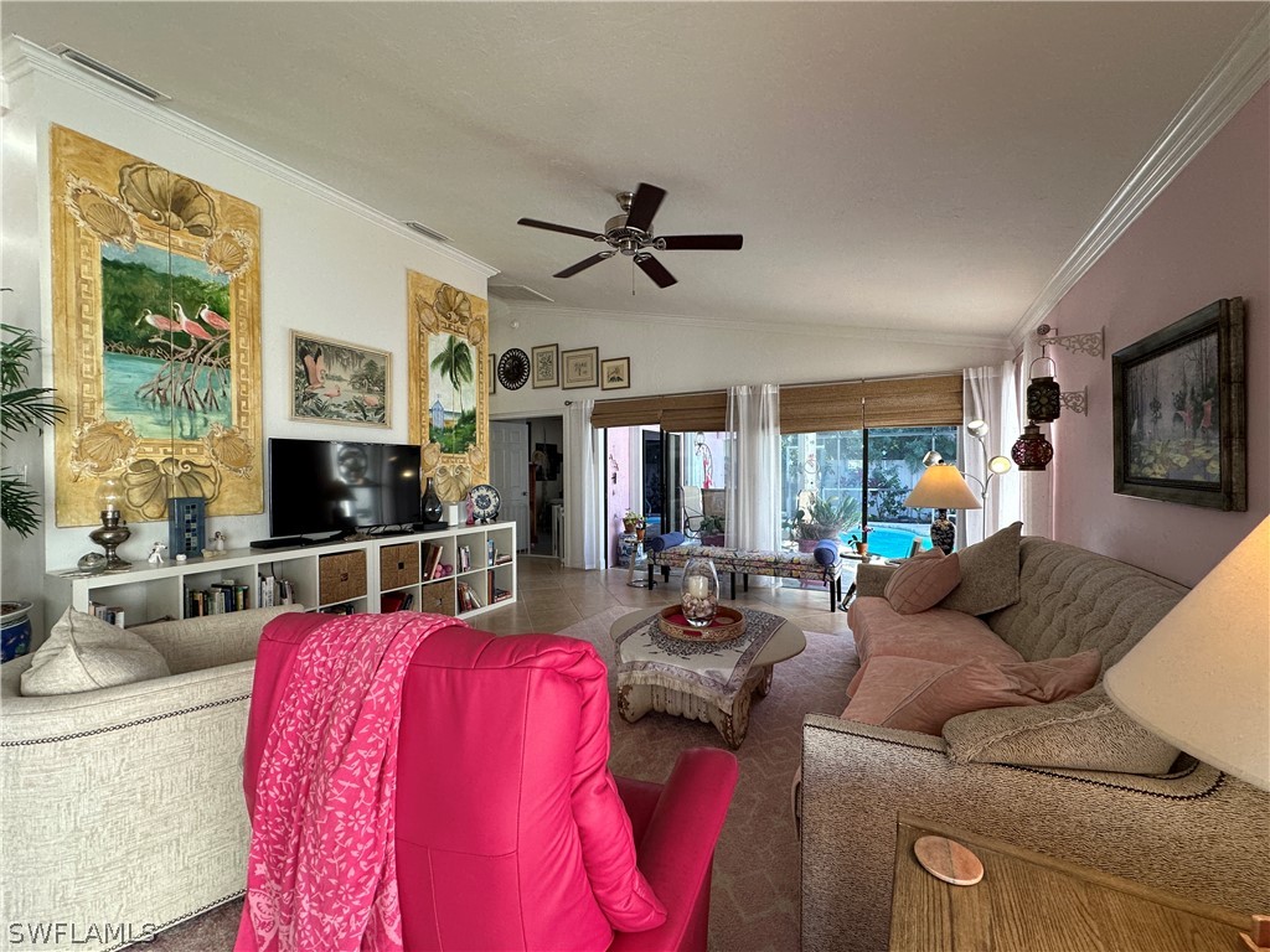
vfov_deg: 85.7
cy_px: 476
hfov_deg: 102.1
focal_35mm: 14
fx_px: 514
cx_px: 635
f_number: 2.2
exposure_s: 1/120
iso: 100
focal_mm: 2.22
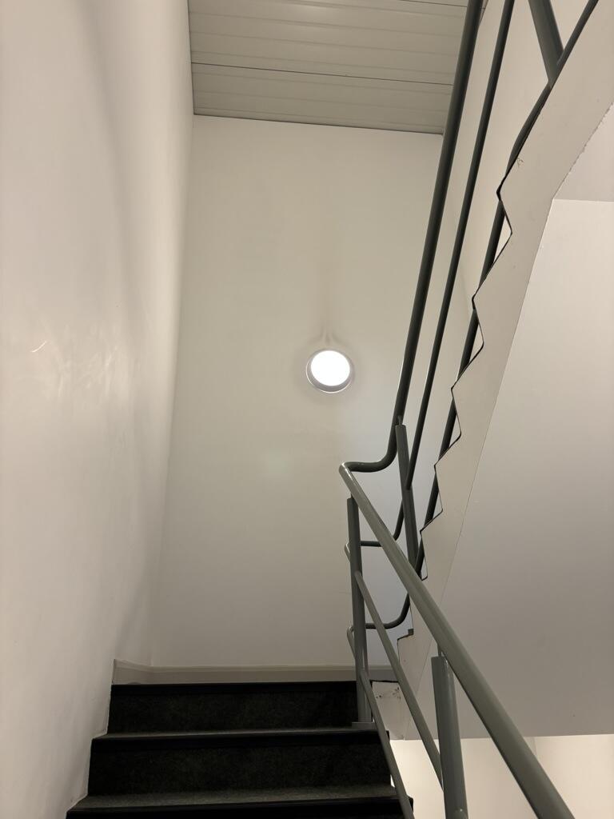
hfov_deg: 53.1
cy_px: 410
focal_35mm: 26
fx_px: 615
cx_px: 307
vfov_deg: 67.3
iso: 100
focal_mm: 5.96
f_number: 1.6
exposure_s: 1/50
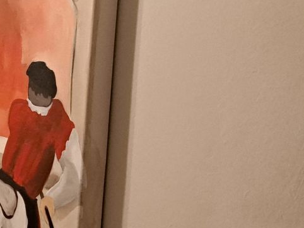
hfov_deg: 16.8
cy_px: 250
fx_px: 895
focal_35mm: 102
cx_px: -202
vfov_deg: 14.2
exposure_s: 1/50
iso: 500
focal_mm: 5.23
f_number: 1.8
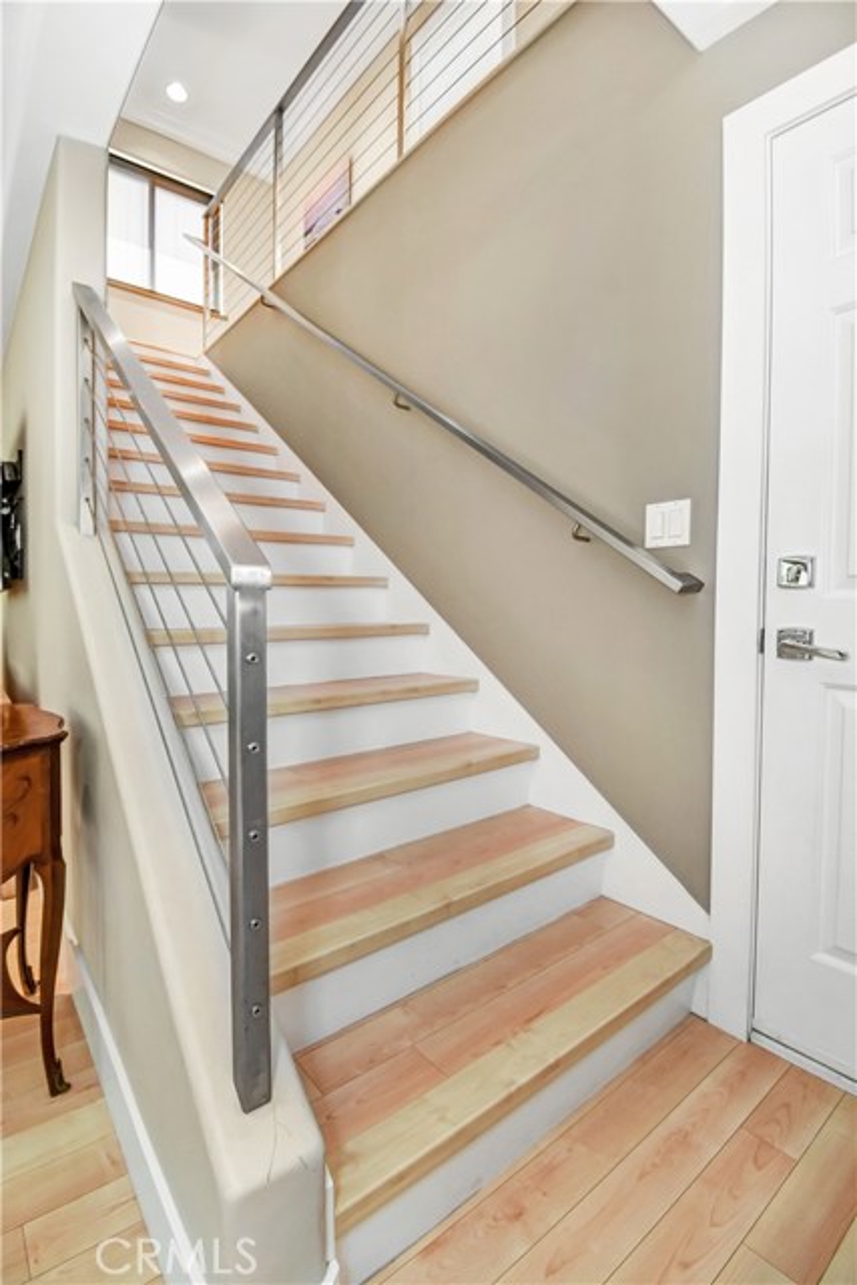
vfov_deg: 100.4
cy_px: 642
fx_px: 535
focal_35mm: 15
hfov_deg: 77.4
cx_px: 428
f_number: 8
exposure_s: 1/50
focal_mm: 10
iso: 1000
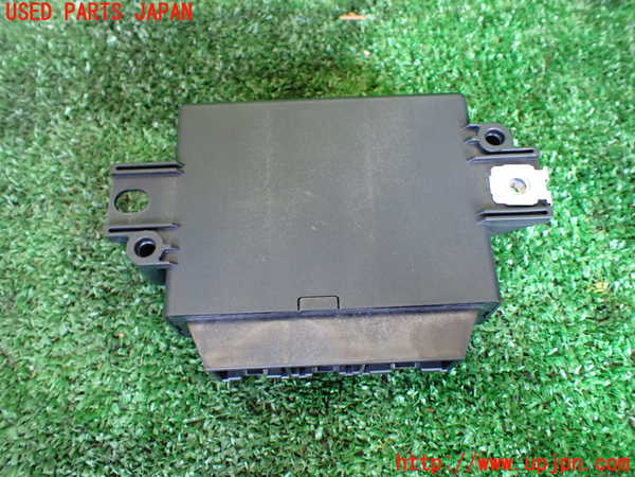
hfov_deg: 60.0
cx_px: 318
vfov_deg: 46.8
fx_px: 550
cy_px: 238
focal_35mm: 30
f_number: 2.3
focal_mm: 5.4
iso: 800
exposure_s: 1/50
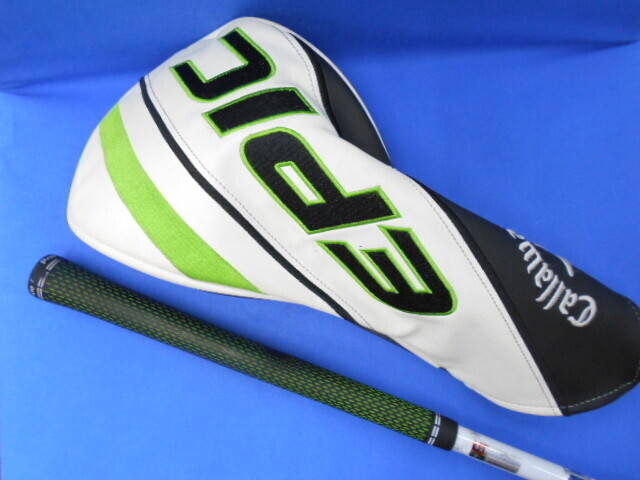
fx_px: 481
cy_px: 240
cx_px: 320
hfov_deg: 67.3
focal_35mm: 26
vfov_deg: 53.1
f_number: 3.2
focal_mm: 4.6
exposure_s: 1/30
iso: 220
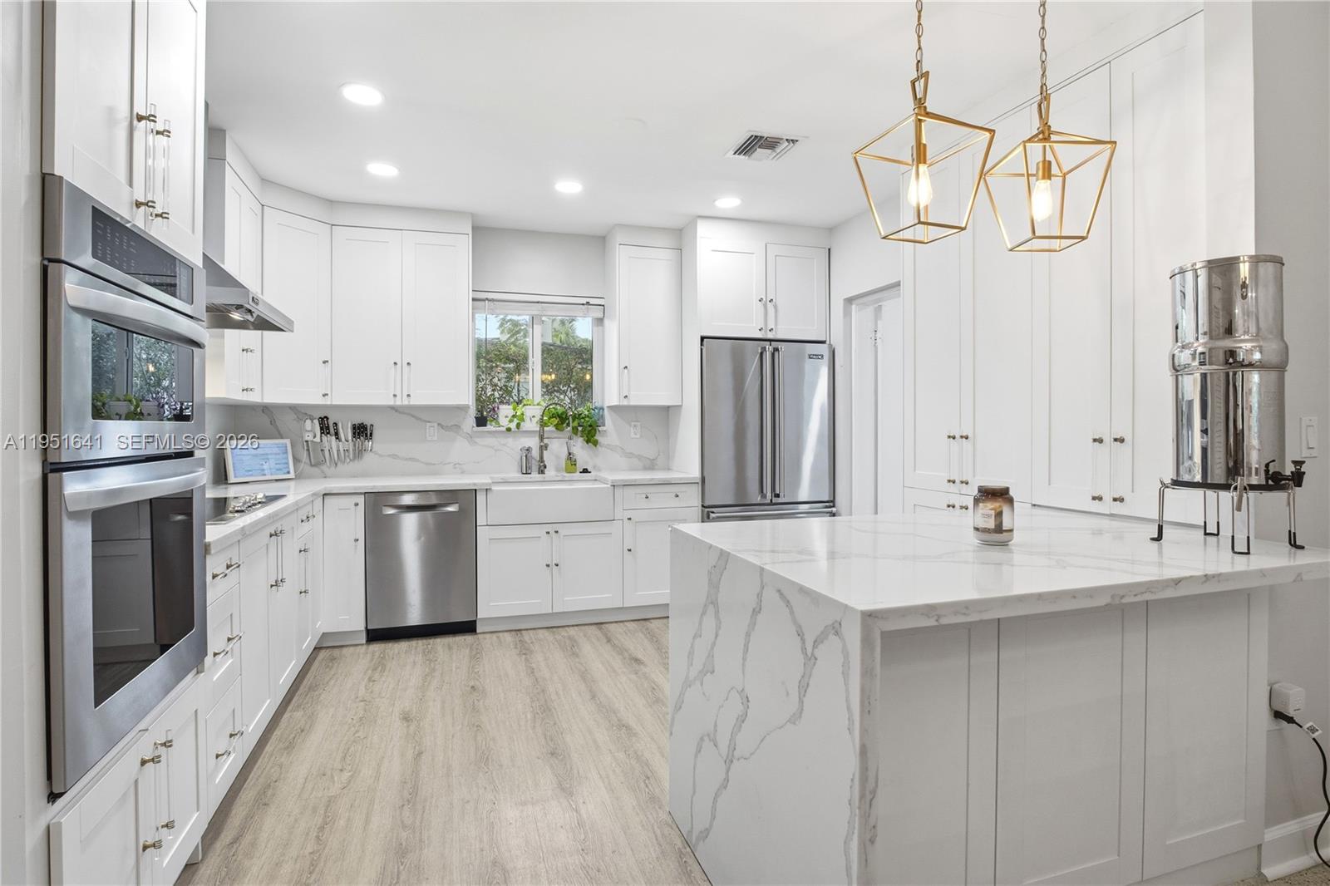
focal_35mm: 18
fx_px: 665
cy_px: 443
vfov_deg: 67.4
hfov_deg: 90.0
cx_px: 665
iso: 400
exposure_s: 1/100
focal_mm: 12
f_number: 8
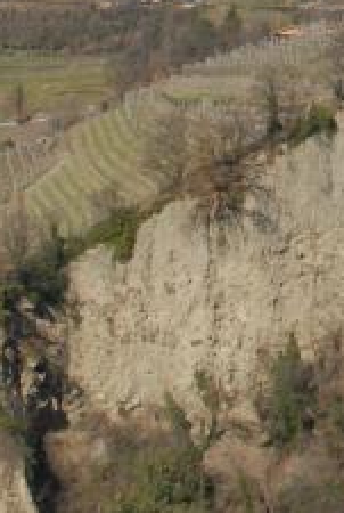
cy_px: 3
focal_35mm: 180
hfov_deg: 7.3
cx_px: 744
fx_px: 2574
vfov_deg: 11.3
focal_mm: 25
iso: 100
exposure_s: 1/250
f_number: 8
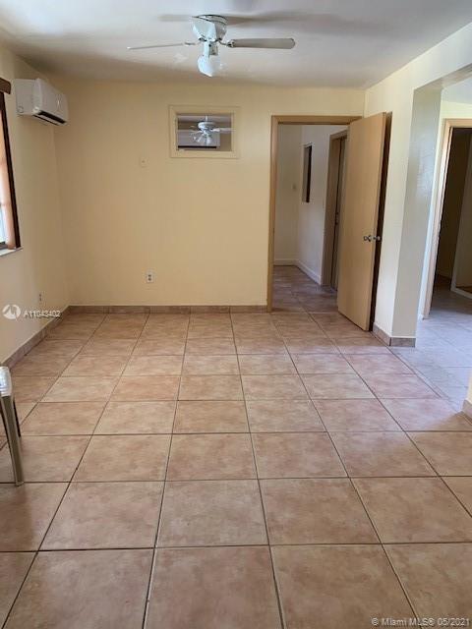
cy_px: 314
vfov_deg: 67.3
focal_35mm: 26
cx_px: 236
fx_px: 473
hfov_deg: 53.1
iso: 100
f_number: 1.8
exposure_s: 1/62
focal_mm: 4.25
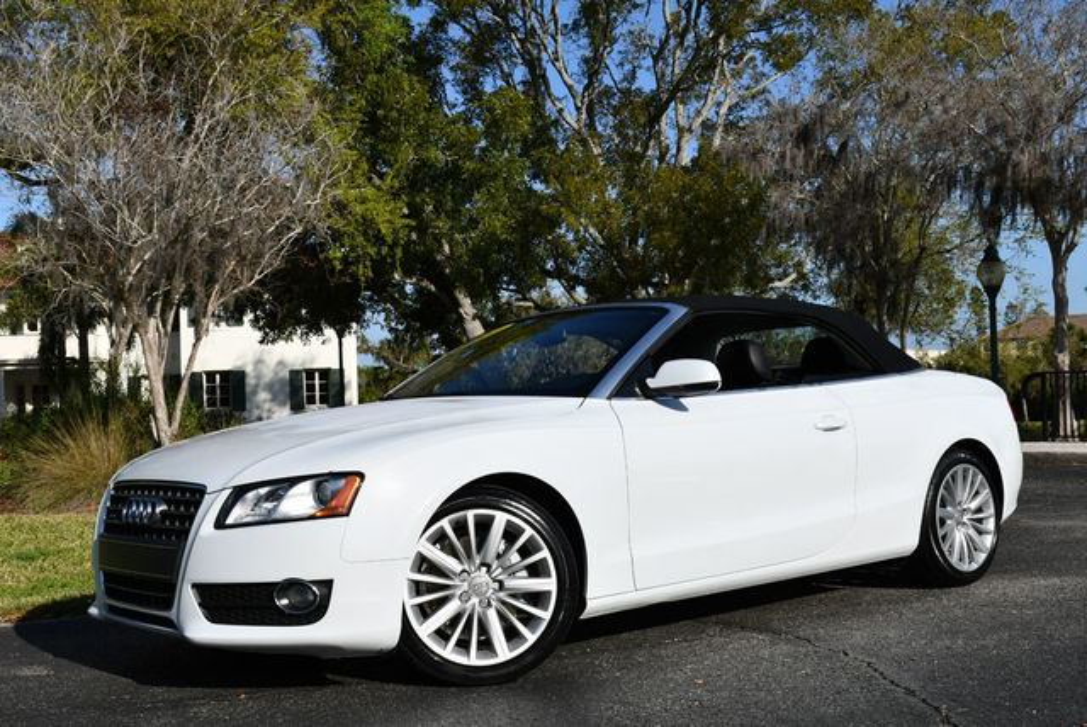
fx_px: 1330
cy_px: 364
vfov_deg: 30.6
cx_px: 544
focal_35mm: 44
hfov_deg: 44.5
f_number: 9
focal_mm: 22
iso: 100
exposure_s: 1/320
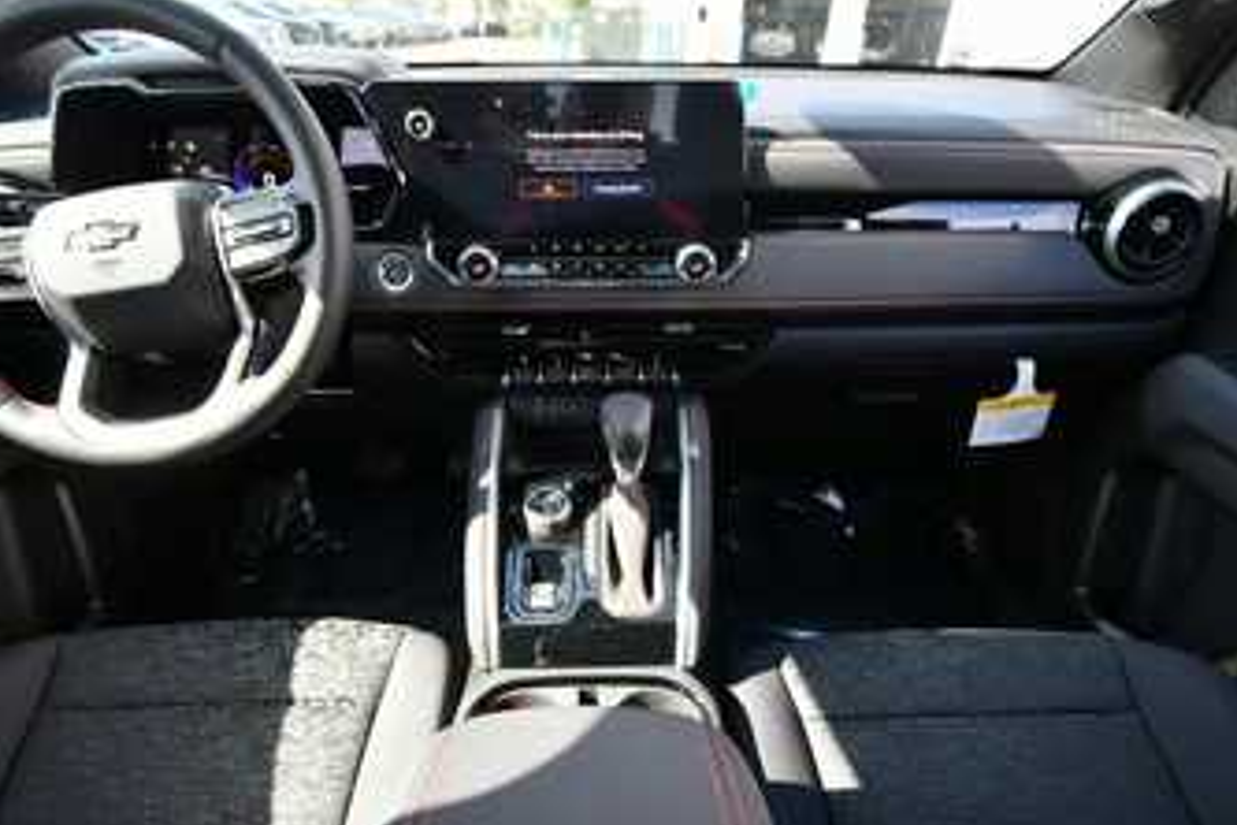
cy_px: 459
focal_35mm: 18
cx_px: 620
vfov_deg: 67.2
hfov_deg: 90.0
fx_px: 618
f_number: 4.5
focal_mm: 10
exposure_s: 1/250
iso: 400
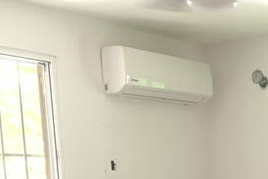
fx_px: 648
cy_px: 267
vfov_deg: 14.7
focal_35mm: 87
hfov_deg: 21.6
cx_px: 326
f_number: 2.2
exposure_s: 1/30
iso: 160
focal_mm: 4.15
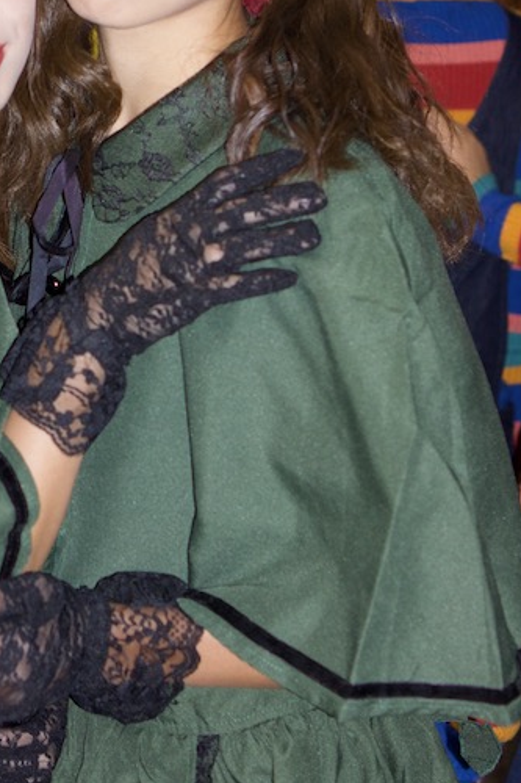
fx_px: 2259
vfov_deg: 19.6
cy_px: 268
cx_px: 18
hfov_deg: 13.0
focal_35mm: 104
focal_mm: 35
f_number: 2.8
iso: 400
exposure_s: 1/60
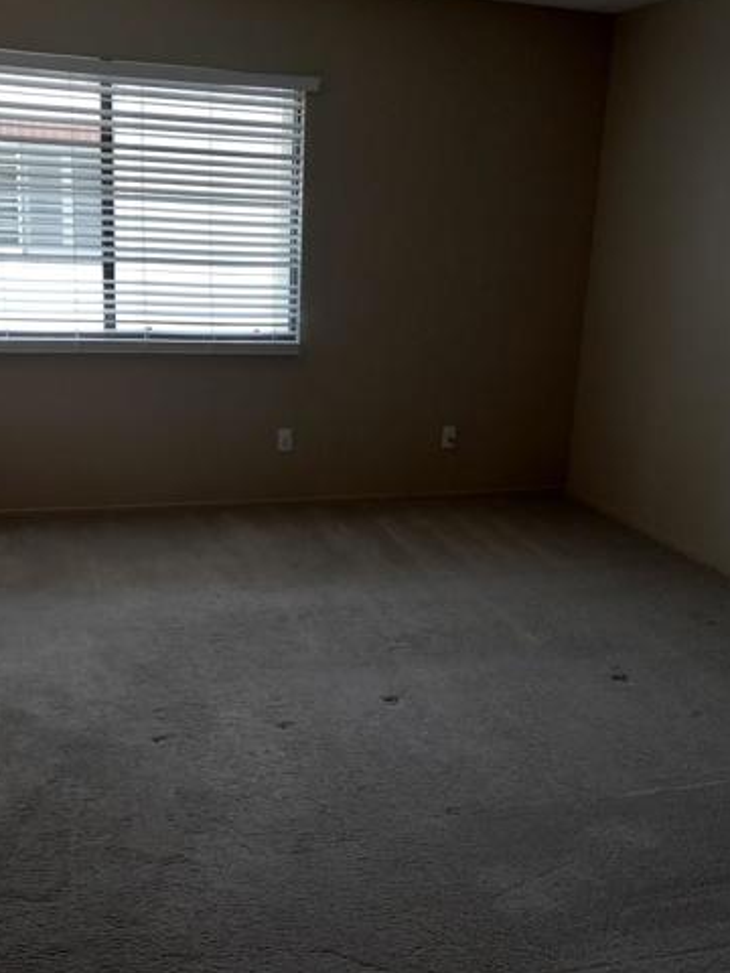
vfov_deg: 51.3
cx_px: 347
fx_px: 1012
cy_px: 507
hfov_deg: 39.6
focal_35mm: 36
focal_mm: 3.94
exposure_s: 1/120
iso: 100
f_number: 1.8
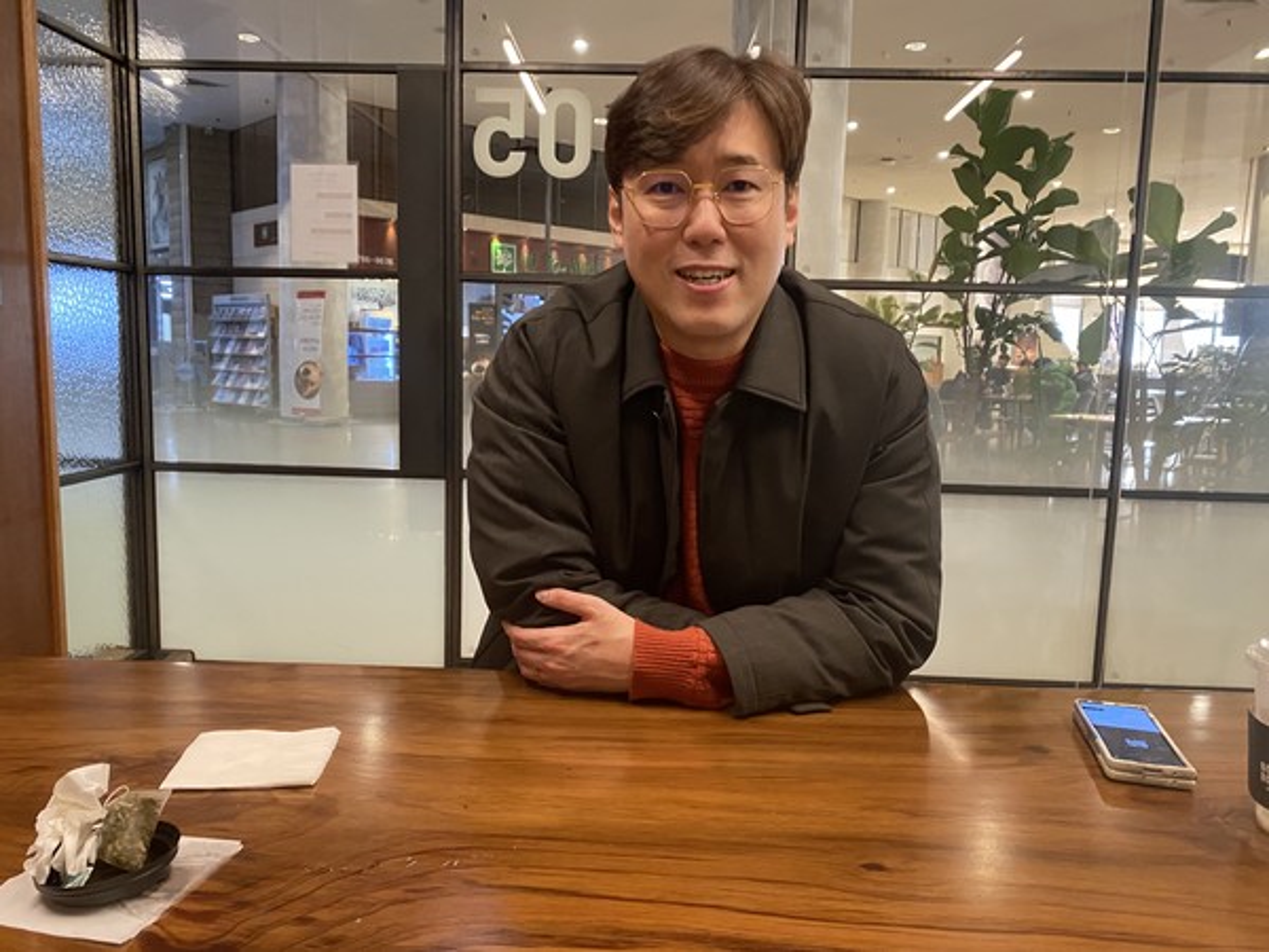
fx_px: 953
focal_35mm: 26
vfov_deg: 53.1
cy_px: 476
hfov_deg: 67.3
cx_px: 634
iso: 400
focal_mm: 4.25
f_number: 1.8
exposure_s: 1/60
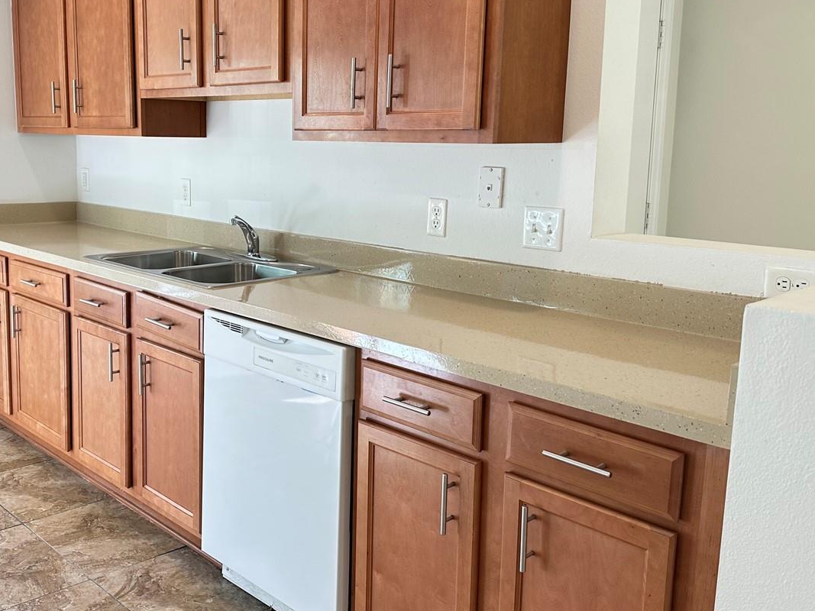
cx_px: 299
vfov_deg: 39.6
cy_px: 266
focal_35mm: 36
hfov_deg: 50.8
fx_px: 847
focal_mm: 6.86
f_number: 1.78
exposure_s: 1/120
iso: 125
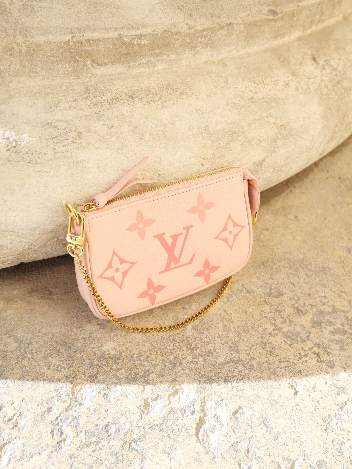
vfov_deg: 54.0
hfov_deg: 41.8
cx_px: 176
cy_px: 234
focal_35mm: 34
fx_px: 461
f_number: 5
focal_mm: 17
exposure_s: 1/160
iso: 200
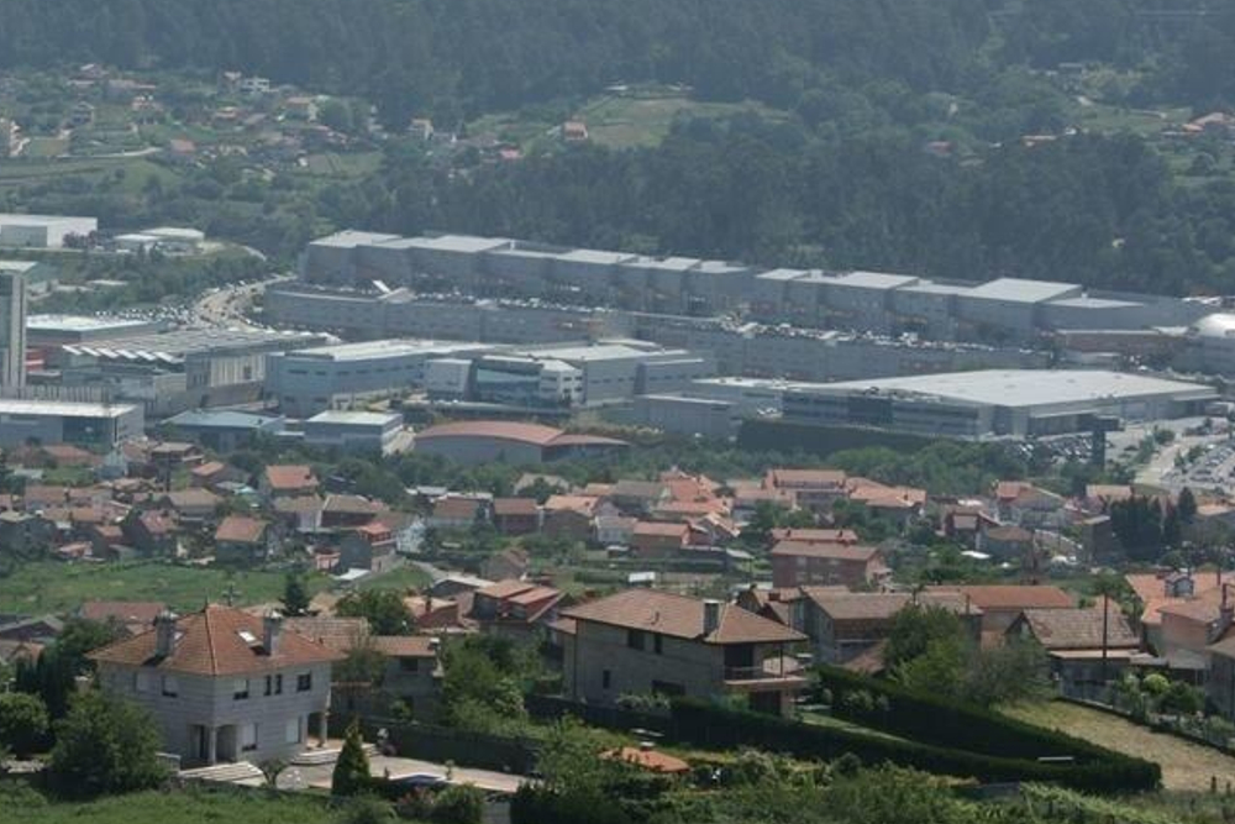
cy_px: 259
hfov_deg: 12.2
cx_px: 310
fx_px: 5764
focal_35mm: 168
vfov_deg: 8.2
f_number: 11
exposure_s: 1/160
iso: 100
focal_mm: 105
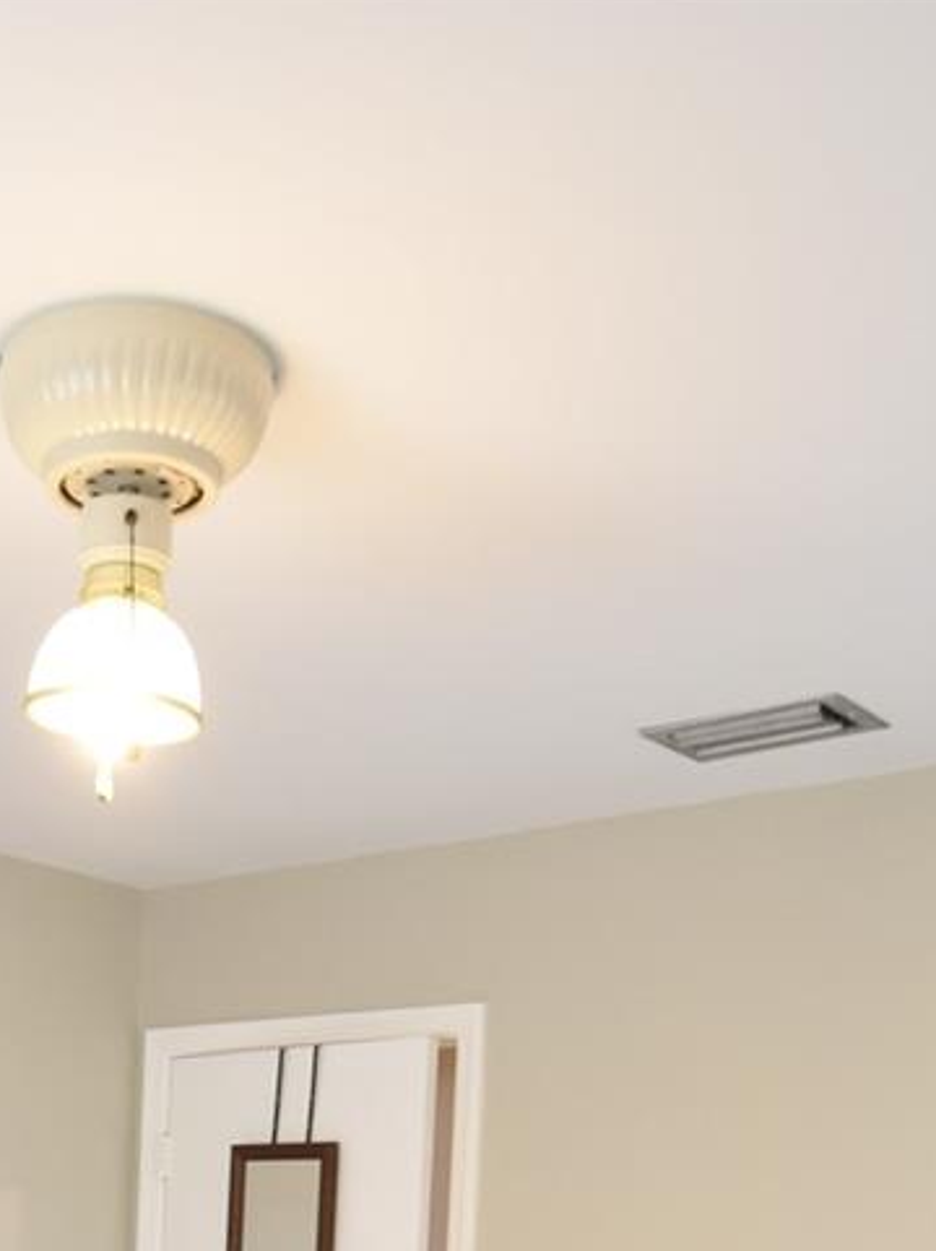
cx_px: 114
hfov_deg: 29.1
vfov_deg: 34.4
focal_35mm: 48
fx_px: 1733
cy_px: 1371
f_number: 3.5
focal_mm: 10
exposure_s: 1/45
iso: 800
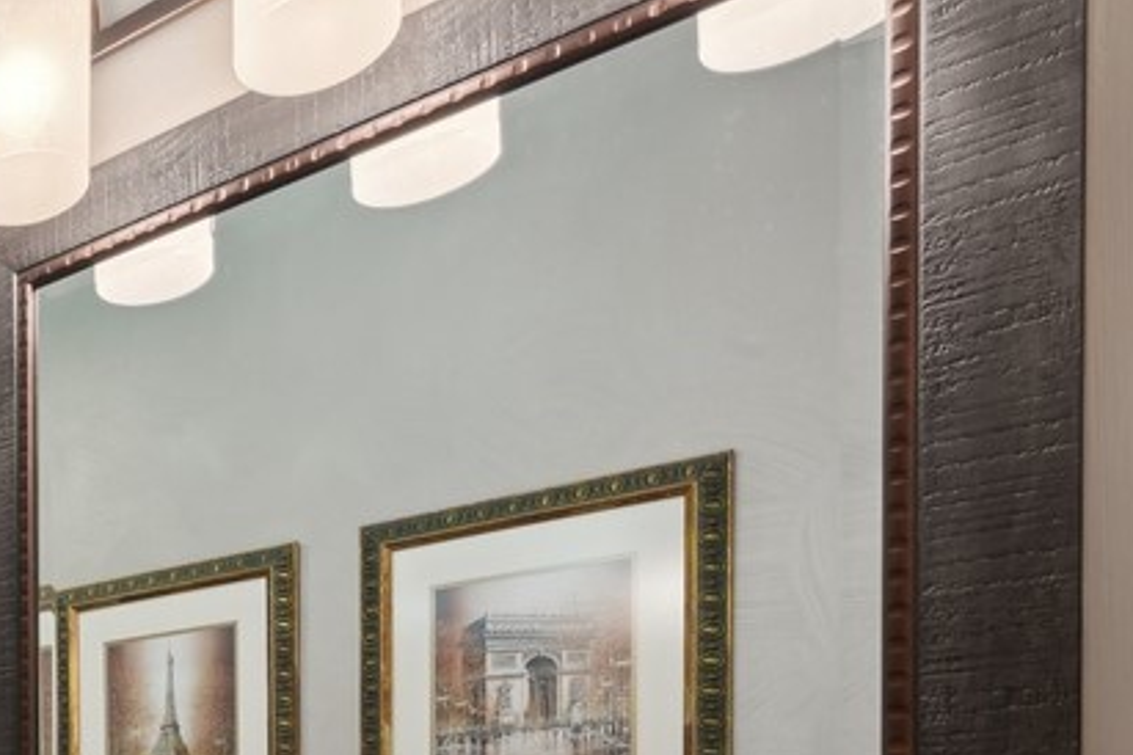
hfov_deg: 37.4
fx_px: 1164
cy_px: 887
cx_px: -263
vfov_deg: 30.8
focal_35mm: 37
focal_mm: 14
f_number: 11
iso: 50
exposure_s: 1/2
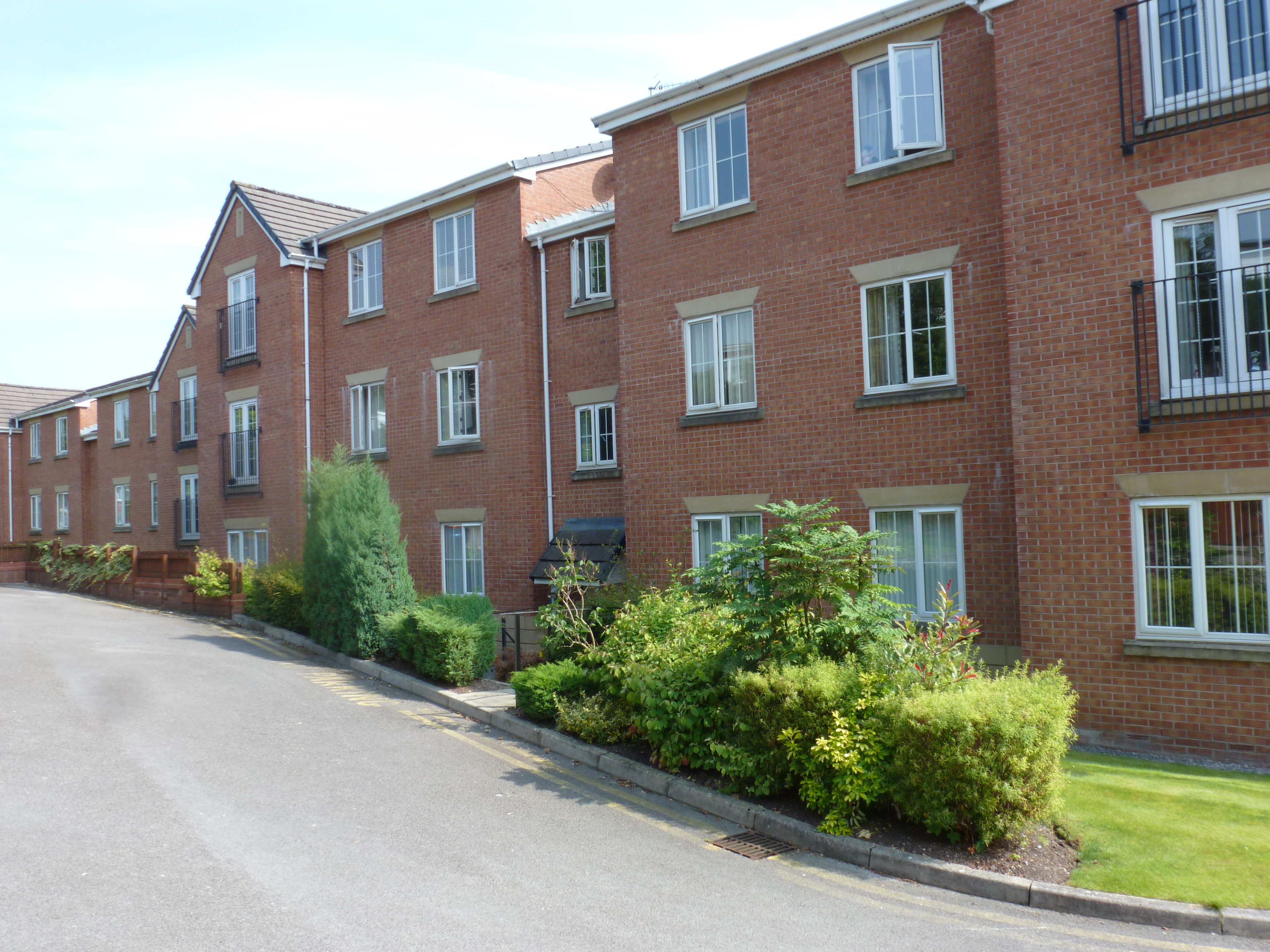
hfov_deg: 63.4
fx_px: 1027
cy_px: 476
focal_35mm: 28
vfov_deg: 49.7
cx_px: 635
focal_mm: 5
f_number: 4
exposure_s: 1/250
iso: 100
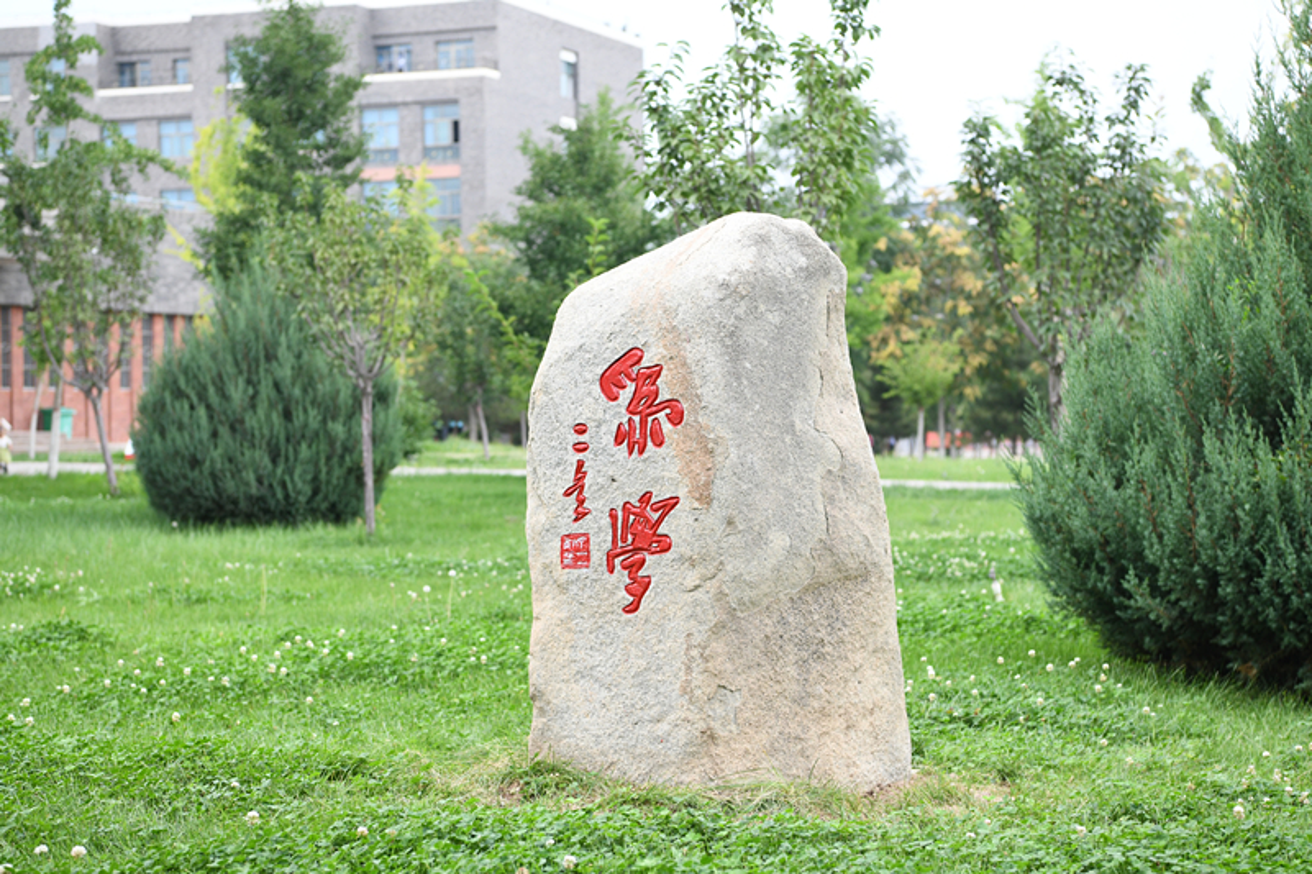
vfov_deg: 21.9
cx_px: 656
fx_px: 2259
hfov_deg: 32.4
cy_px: 437
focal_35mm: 62
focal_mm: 62
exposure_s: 1/1000
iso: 1000
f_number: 5
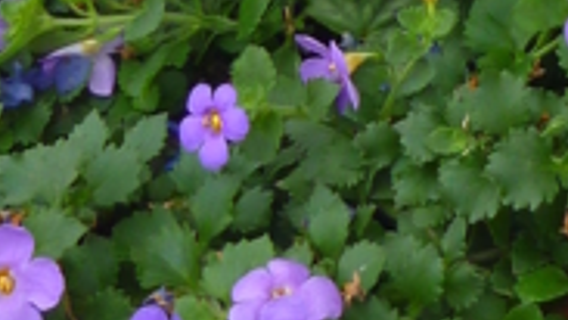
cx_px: 934
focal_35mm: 171
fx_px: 2576
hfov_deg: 11.8
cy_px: -662
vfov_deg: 6.5
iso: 80
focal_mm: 4.9
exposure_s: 1/200
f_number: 3.3
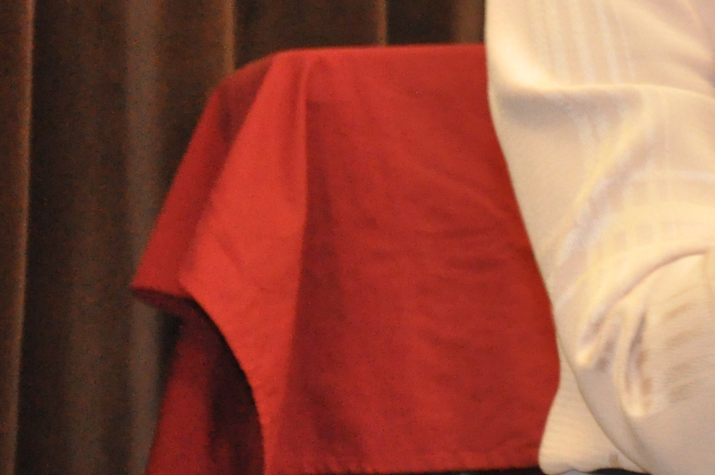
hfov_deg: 4.1
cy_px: -246
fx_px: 9940
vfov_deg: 2.7
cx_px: 1090
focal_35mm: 501
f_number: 5.6
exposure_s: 1/60
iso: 2000
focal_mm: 98
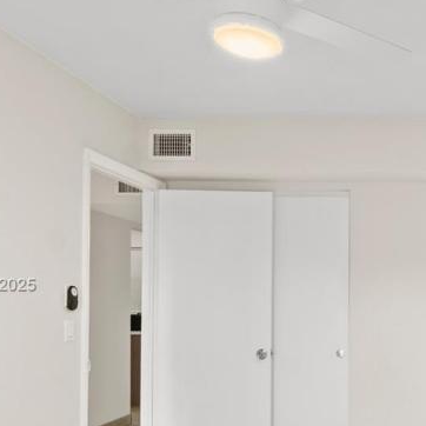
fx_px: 529
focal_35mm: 38
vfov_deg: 43.2
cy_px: 286
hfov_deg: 39.2
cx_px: 417
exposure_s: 1.3
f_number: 10
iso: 125
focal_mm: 10
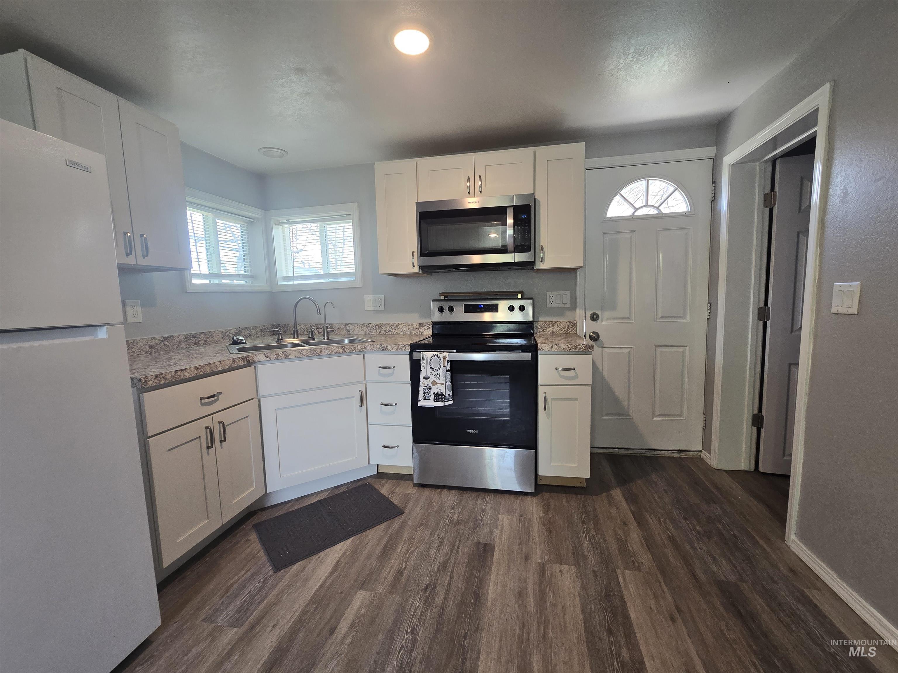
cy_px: 336
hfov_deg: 106.2
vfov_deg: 89.9
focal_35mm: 13
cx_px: 449
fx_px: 337
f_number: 2.2
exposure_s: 1/60
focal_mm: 2.2
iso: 160
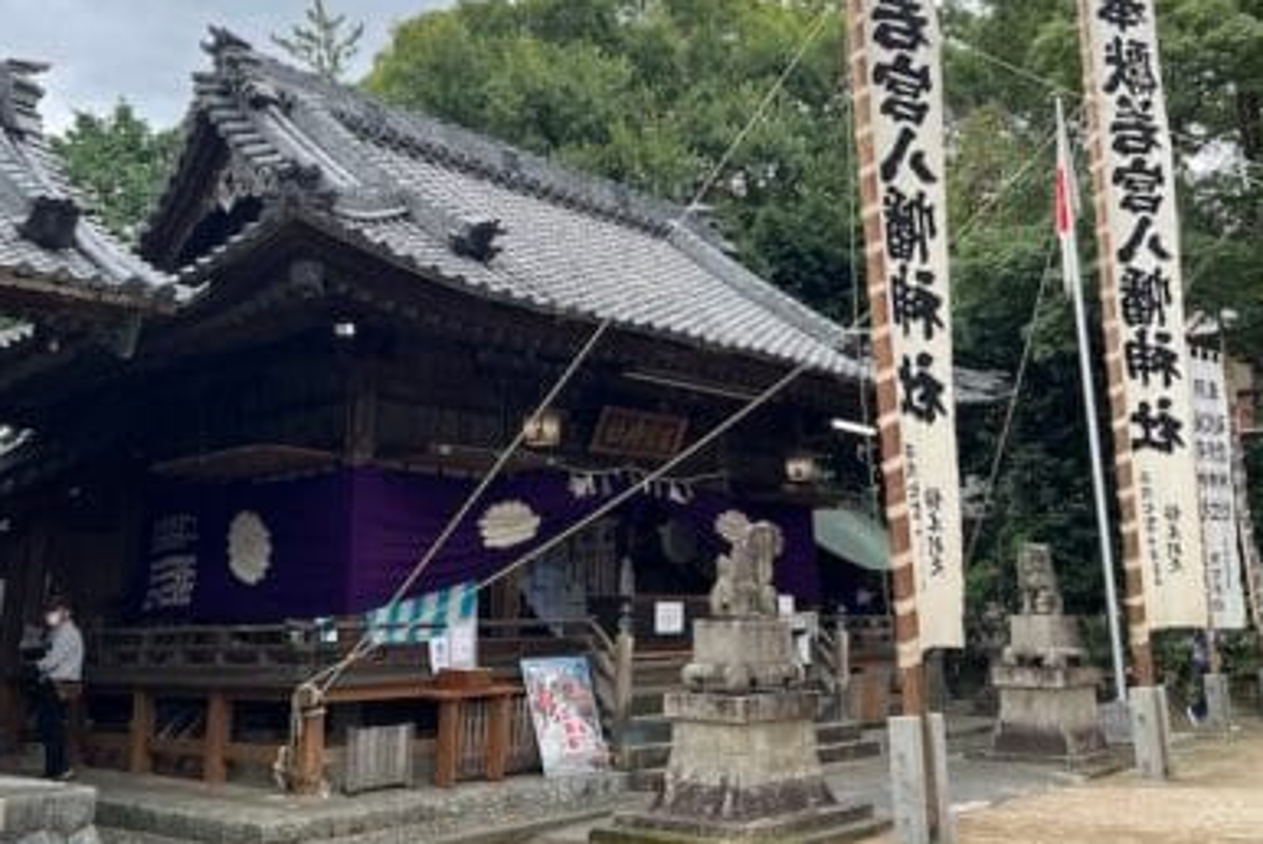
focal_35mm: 35
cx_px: 677
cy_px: 286
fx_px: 1229
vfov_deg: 37.5
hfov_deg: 54.3
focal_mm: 5.7
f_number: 1.5
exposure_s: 1/330
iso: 50
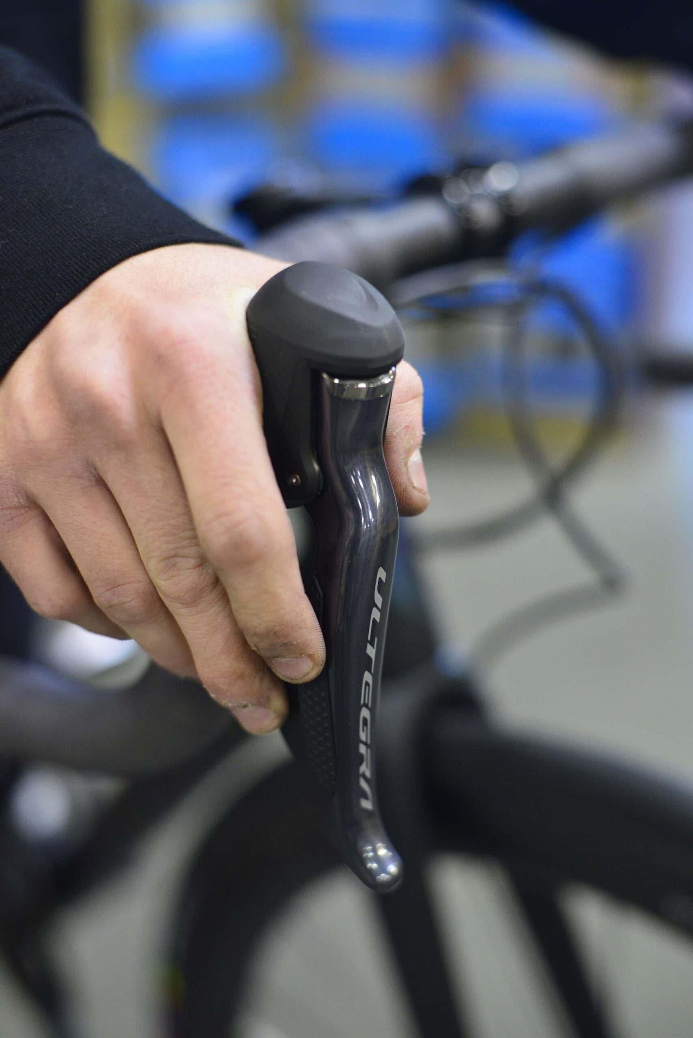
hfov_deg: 27.0
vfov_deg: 39.6
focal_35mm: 50
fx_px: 1443
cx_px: 346
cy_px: 519
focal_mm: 50
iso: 3200
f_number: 3.2
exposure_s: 1/320
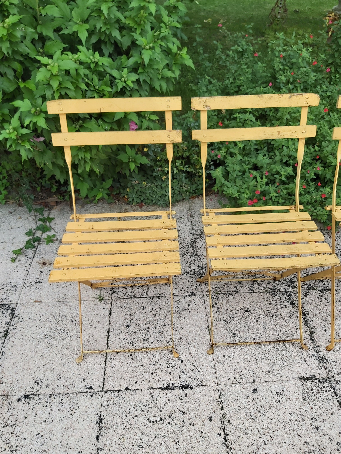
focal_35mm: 26
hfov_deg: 53.1
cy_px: 227
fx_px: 341
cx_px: 170
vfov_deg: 67.3
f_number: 1.7
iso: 64
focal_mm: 3.92
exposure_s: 1/583
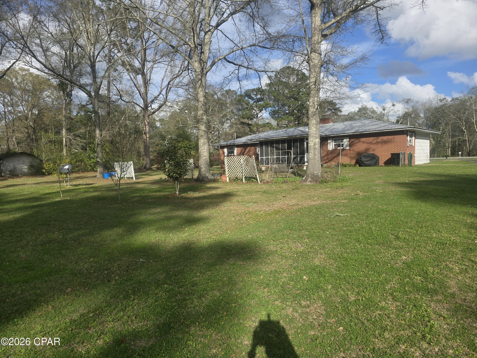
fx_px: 317
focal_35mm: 23
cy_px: 179
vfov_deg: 58.9
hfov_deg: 73.9
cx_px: 238
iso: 12
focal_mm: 6.3
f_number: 1.7
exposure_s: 1/836
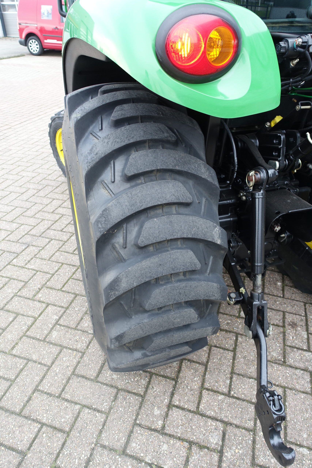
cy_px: 234
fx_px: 312
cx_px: 156
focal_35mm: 24
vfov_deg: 73.7
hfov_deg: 53.1
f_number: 2.8
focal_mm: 8.8
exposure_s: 1/40
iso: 125
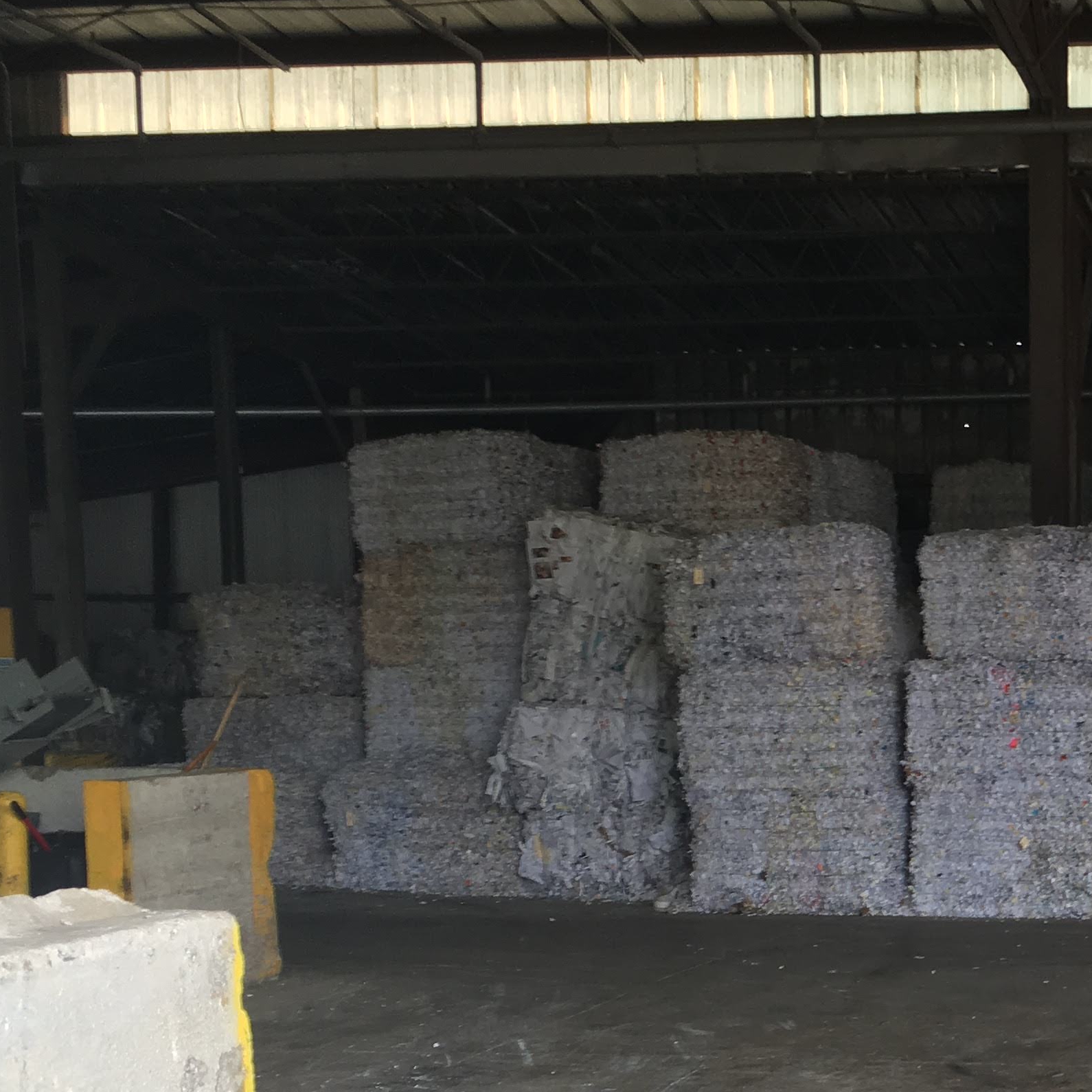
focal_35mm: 65
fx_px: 2320
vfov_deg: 25.8
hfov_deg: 25.0
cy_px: 933
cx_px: 1139
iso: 25
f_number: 2.2
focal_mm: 4.15
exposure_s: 1/60
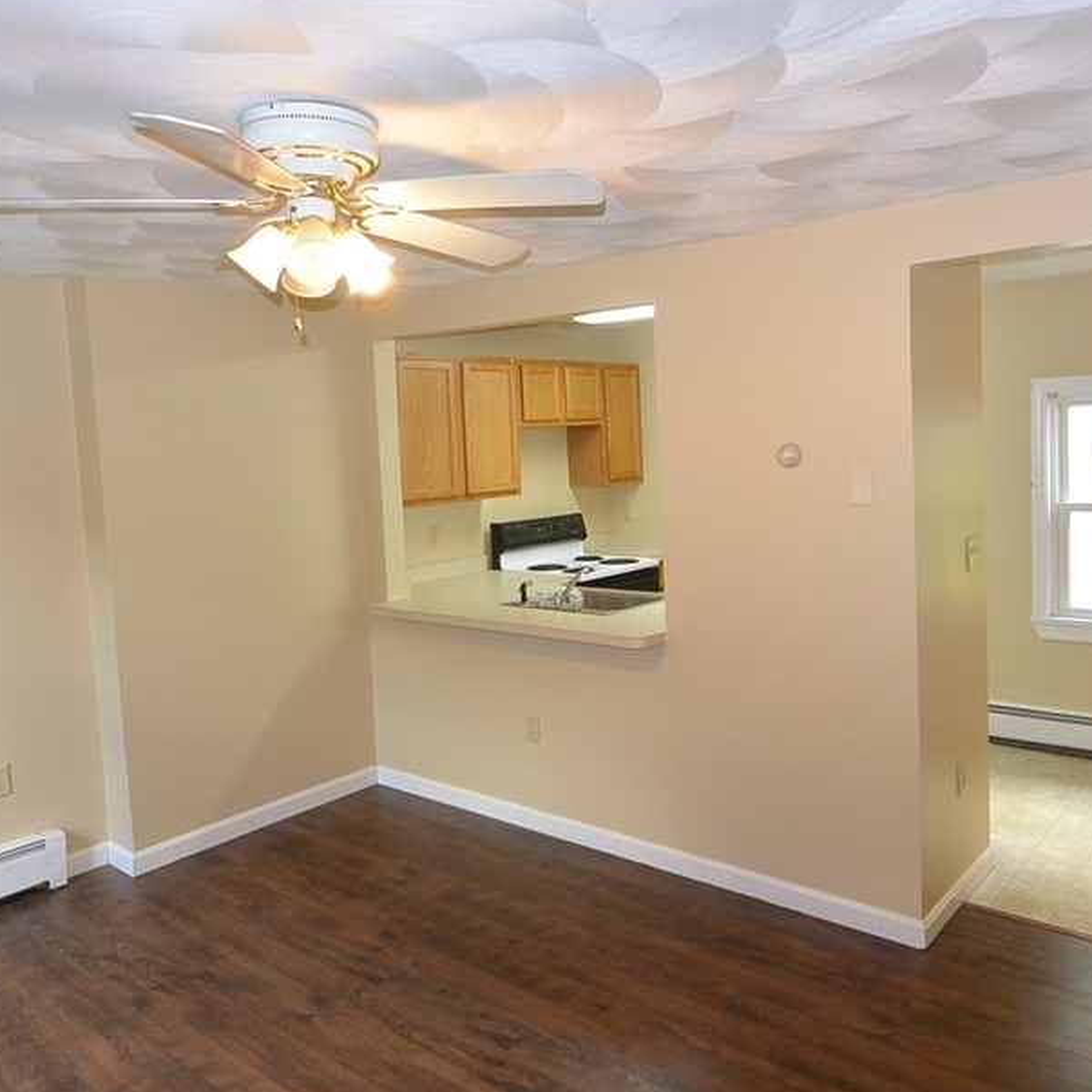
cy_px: 510
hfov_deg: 60.9
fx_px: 928
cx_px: 567
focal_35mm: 26
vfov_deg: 60.9
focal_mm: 6.7
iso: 450
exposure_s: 1/60
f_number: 3.5
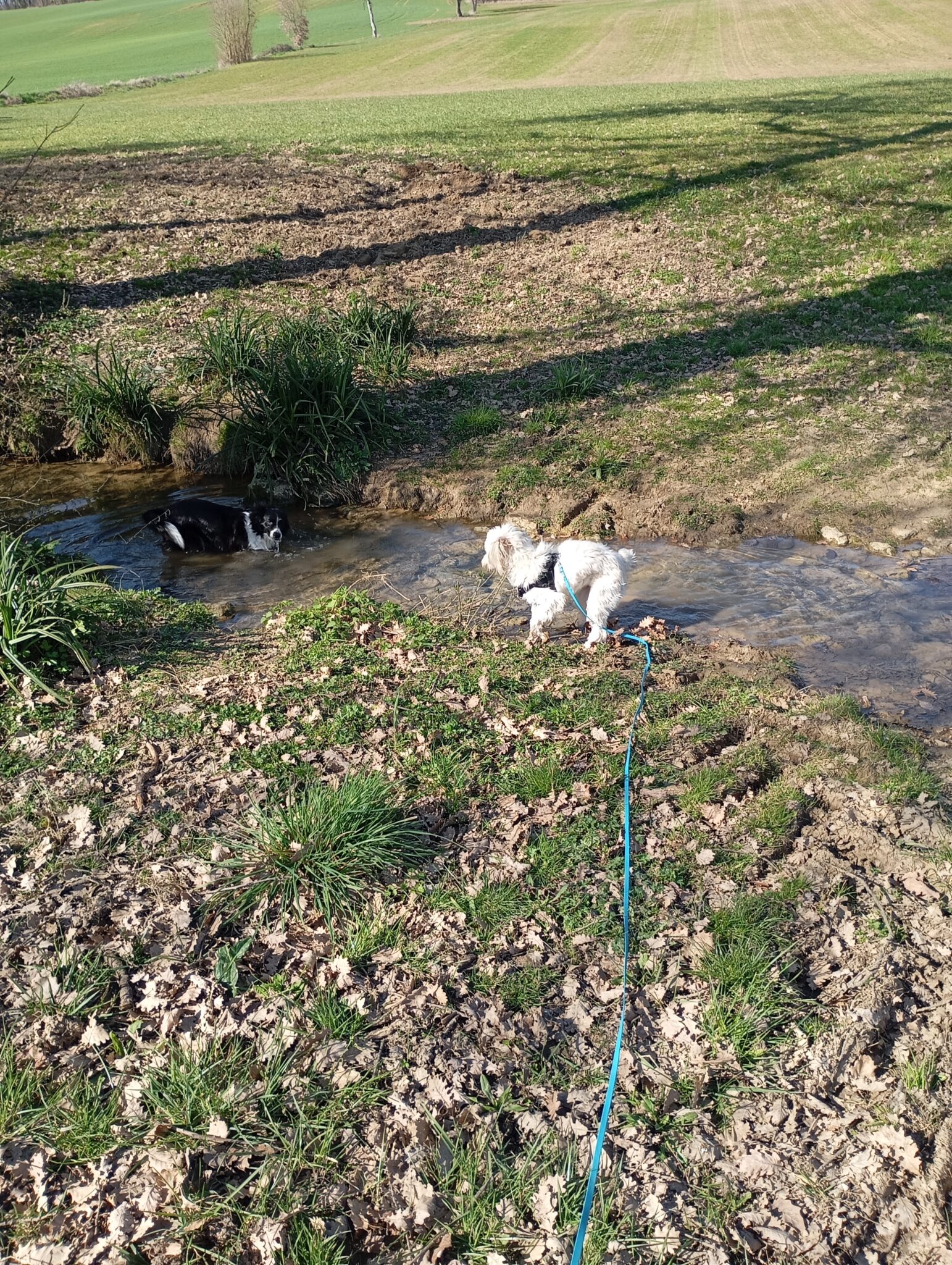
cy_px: 632
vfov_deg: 63.4
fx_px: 1024
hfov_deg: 49.9
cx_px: 476
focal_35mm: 28
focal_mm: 4.27
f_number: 1.8
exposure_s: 1/248
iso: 101
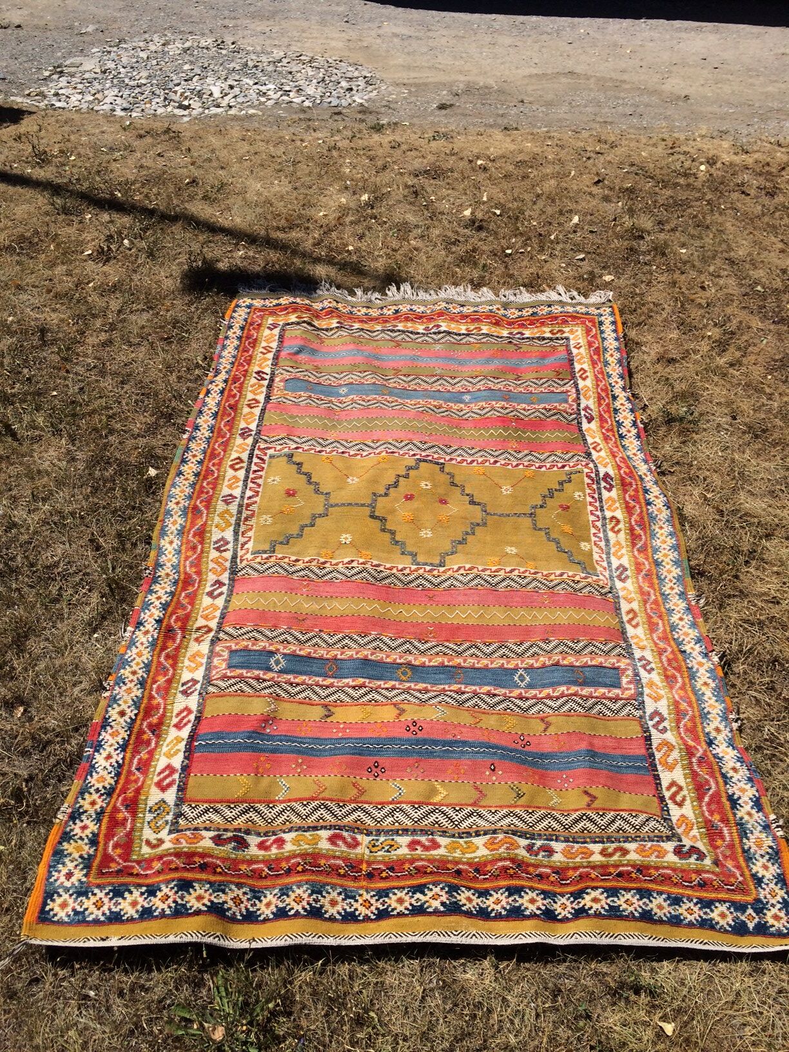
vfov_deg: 61.7
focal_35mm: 29
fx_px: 881
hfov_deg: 48.2
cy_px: 526
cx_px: 394
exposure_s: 1/3165
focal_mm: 4.15
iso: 32
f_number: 2.2
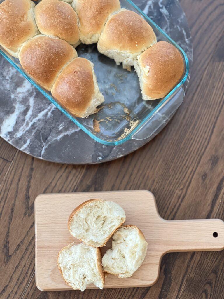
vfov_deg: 25.3
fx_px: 664
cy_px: 150
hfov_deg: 19.1
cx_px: 112
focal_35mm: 77
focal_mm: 9
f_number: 2.8
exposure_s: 1/40
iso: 160
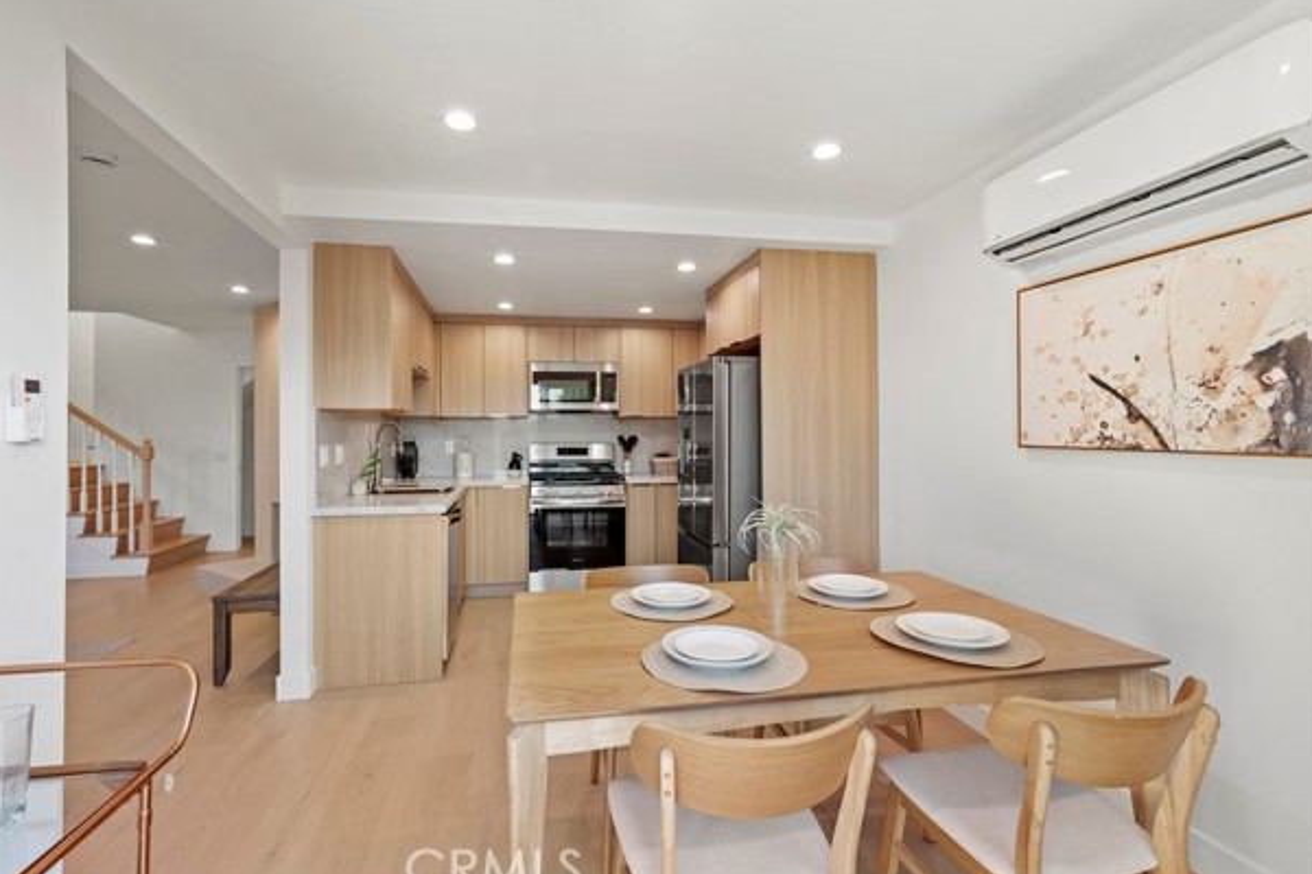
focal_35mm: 16
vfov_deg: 73.7
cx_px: 625
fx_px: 583
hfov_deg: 96.7
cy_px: 435
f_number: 9
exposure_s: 1/6
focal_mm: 15
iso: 400
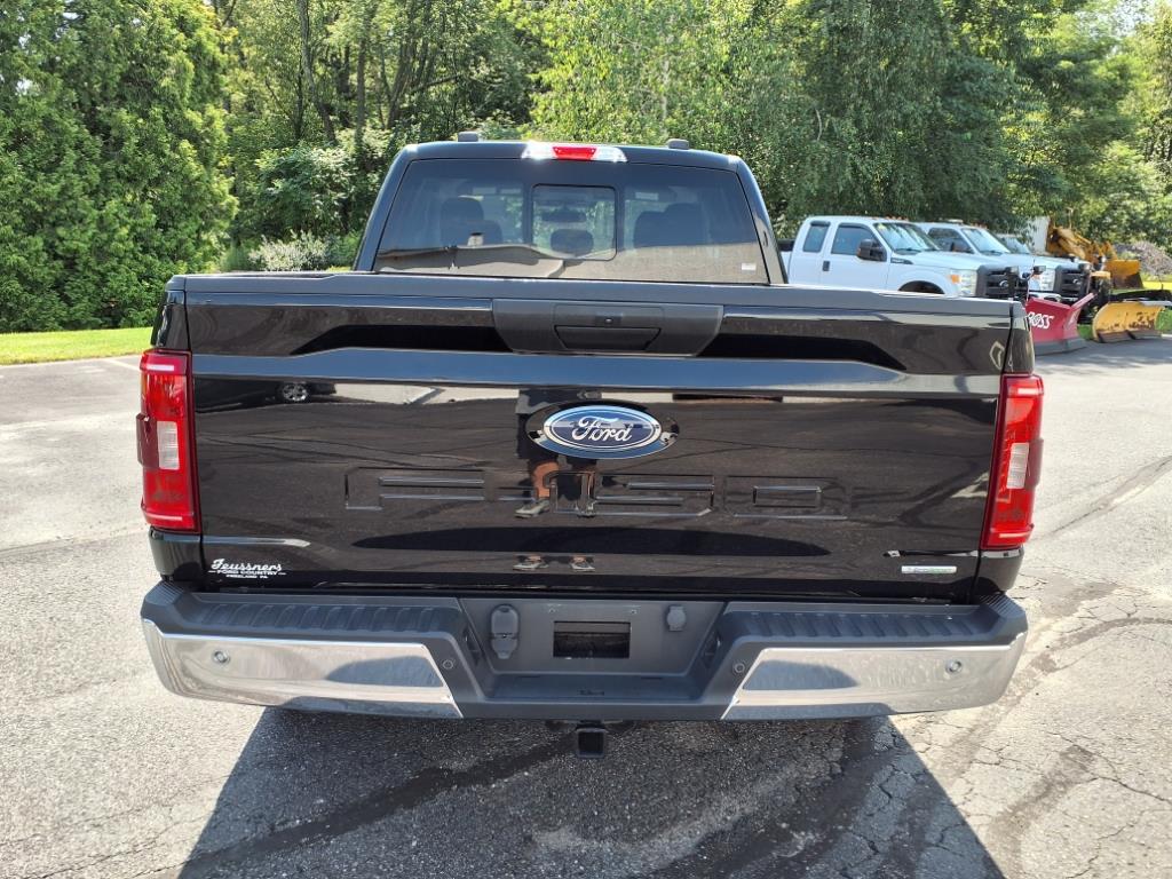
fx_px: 914
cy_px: 440
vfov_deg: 51.4
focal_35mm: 27
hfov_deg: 65.3
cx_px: 586
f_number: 1.9
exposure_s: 1/500
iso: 40
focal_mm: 3.58
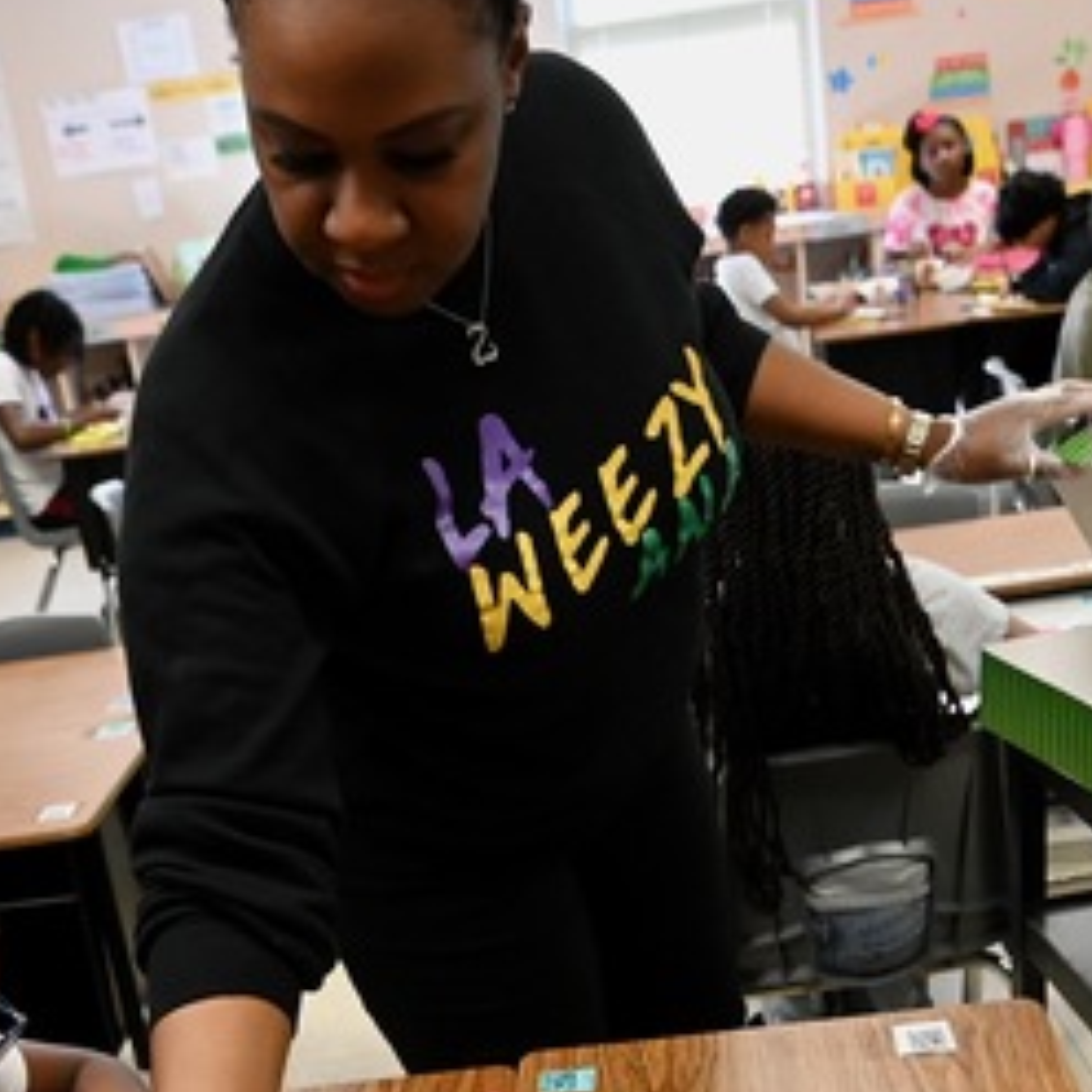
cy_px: 989
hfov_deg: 34.7
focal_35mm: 49
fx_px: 1749
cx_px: 586
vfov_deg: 32.9
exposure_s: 1/400
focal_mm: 14
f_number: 2.8
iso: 2500
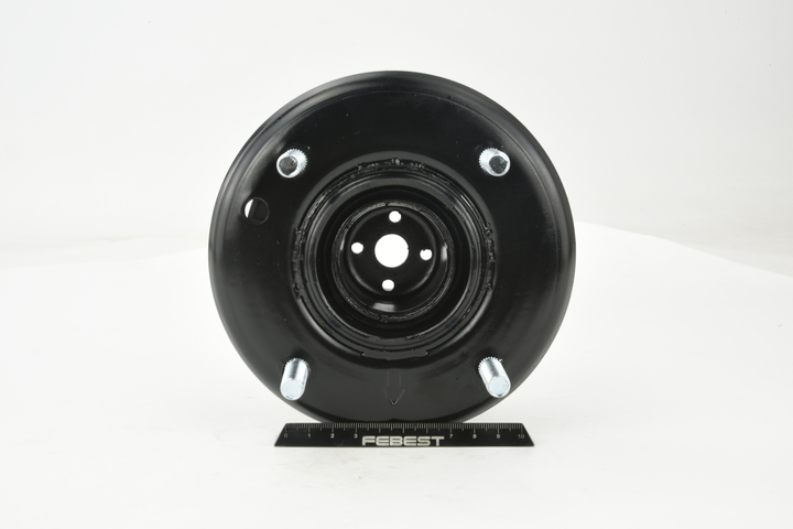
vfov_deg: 22.6
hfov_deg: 33.4
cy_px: 264
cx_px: 396
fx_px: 1322
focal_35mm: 60
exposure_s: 1/2.5
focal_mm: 60
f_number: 36
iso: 100
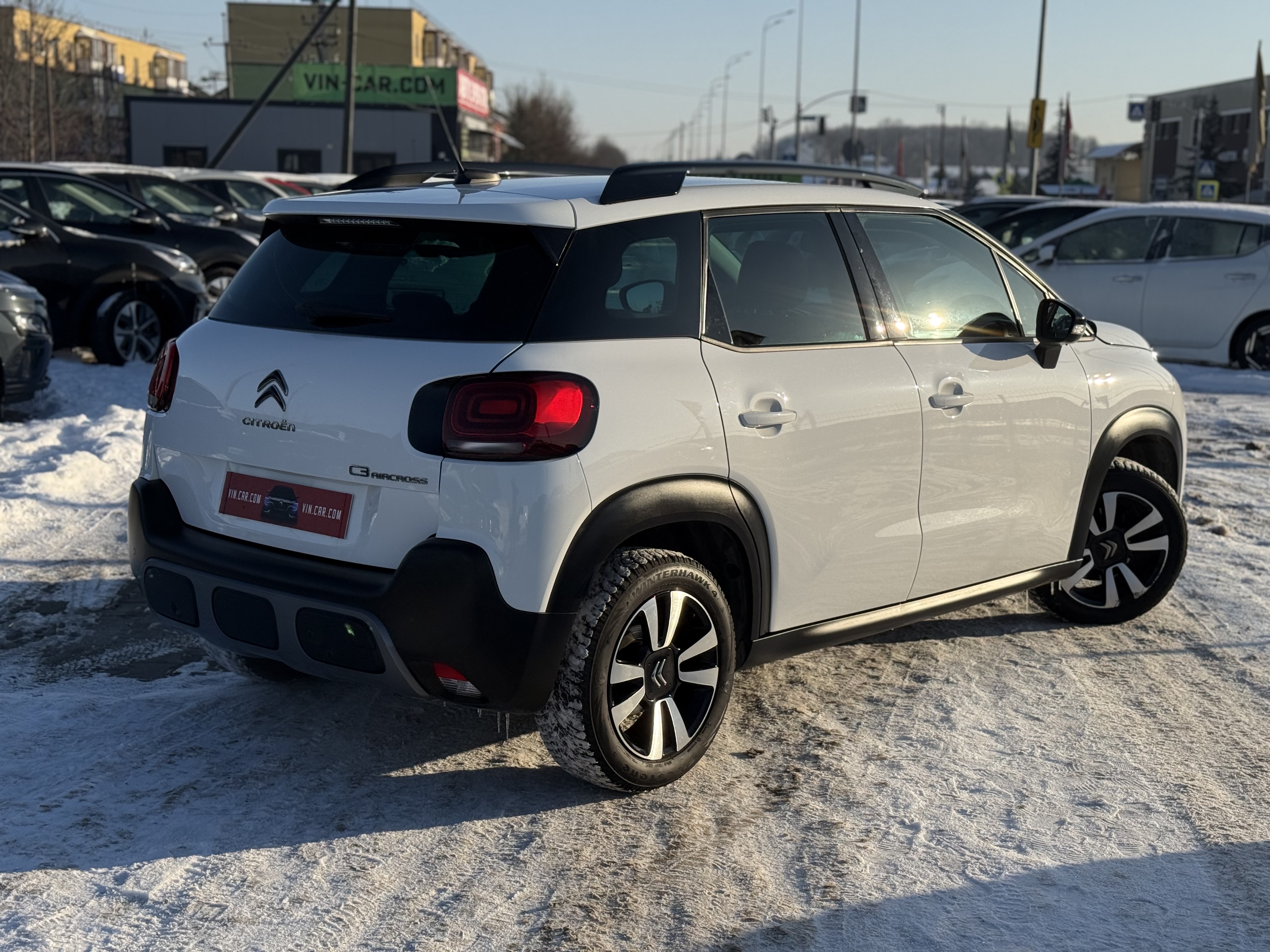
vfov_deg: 30.3
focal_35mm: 48
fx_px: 1761
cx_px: 635
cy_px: 476
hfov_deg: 39.7
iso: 100
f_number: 1.78
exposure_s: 1/8772
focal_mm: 6.76
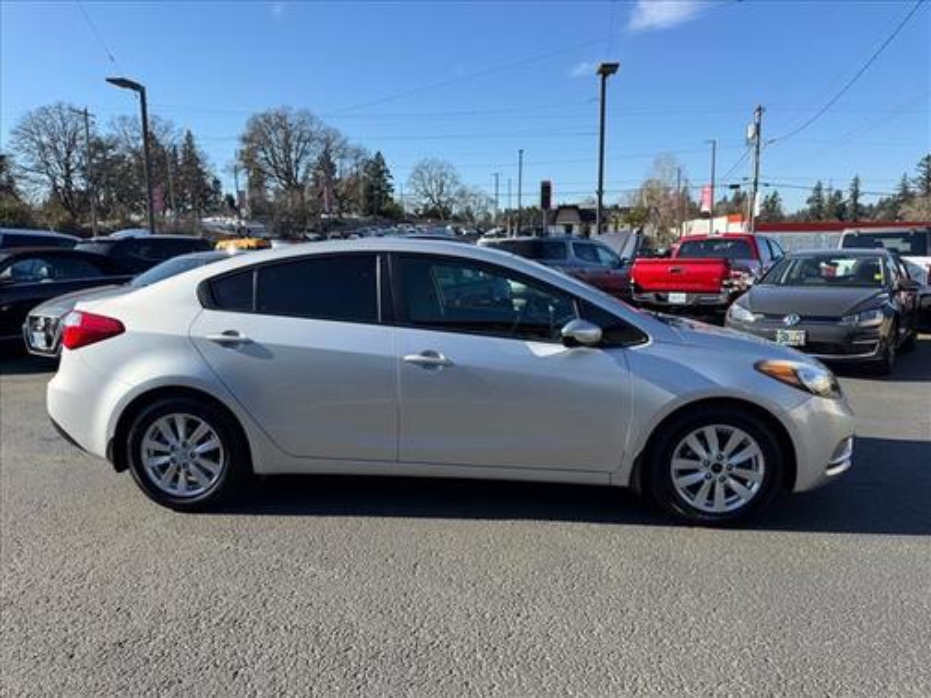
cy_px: 349
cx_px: 466
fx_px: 645
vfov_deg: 56.8
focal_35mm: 24
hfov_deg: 71.6
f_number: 1.78
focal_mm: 6.76
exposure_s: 1/2801
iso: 80
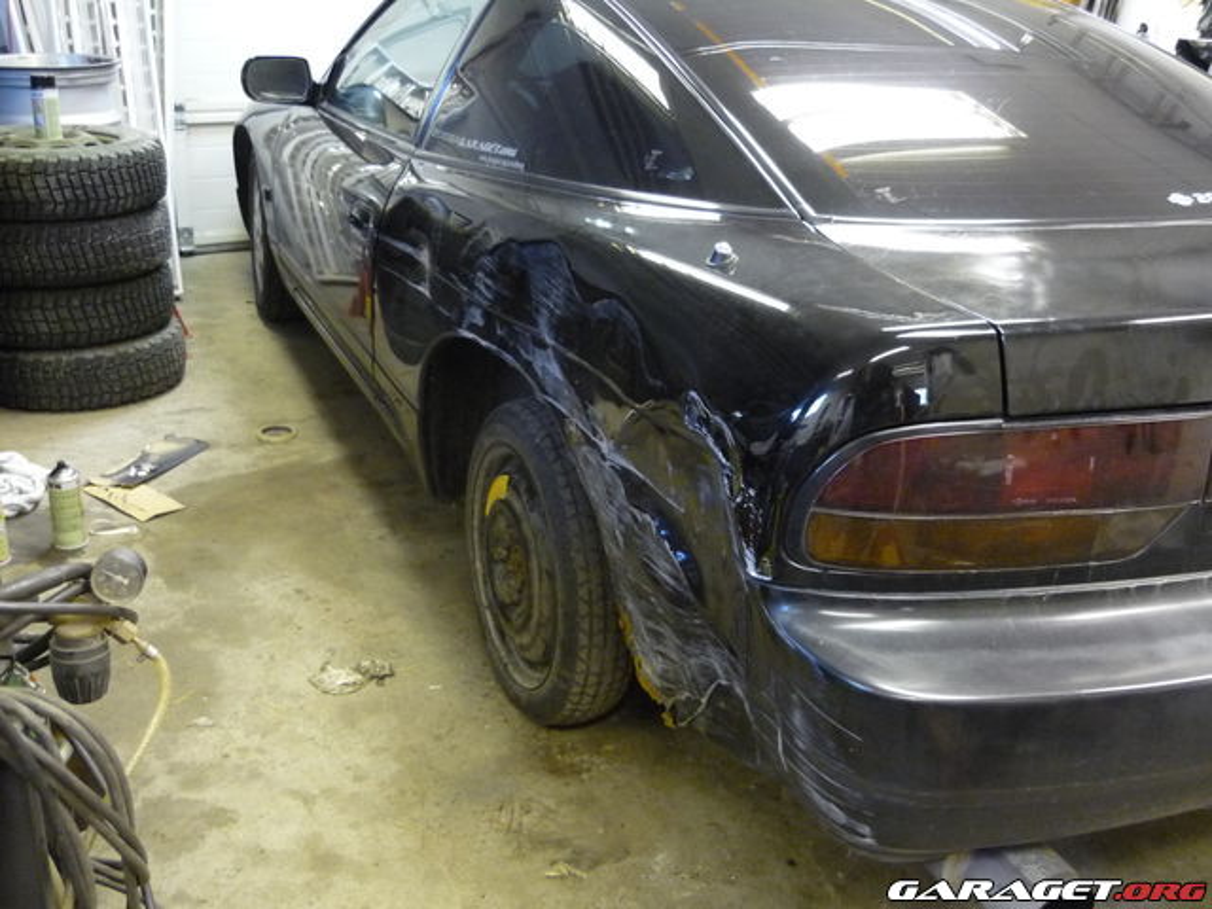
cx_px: 606
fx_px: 1155
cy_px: 454
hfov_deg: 55.4
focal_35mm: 33
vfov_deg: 42.9
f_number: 2.8
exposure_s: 1/10
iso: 400
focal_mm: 5.5
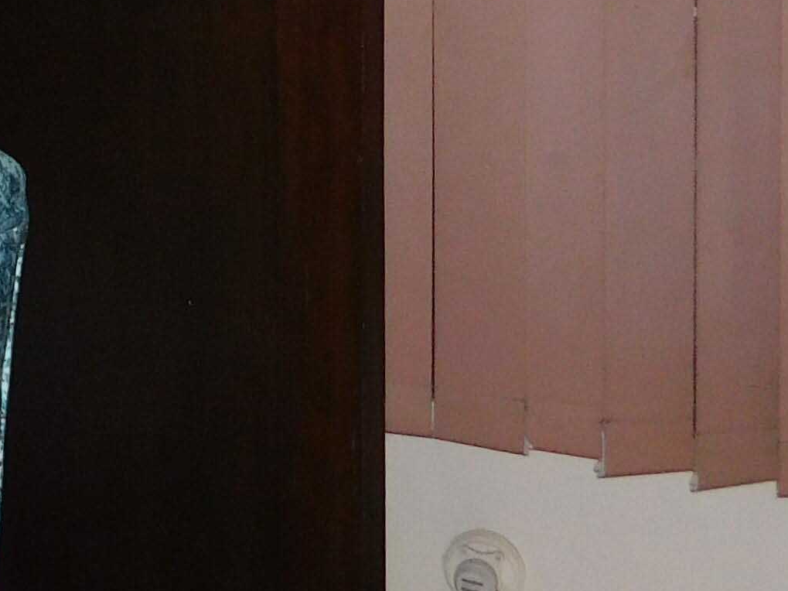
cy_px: -358
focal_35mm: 104
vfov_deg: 13.2
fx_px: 2367
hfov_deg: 17.6
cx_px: -255
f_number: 3
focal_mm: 4
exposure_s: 1/30
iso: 200
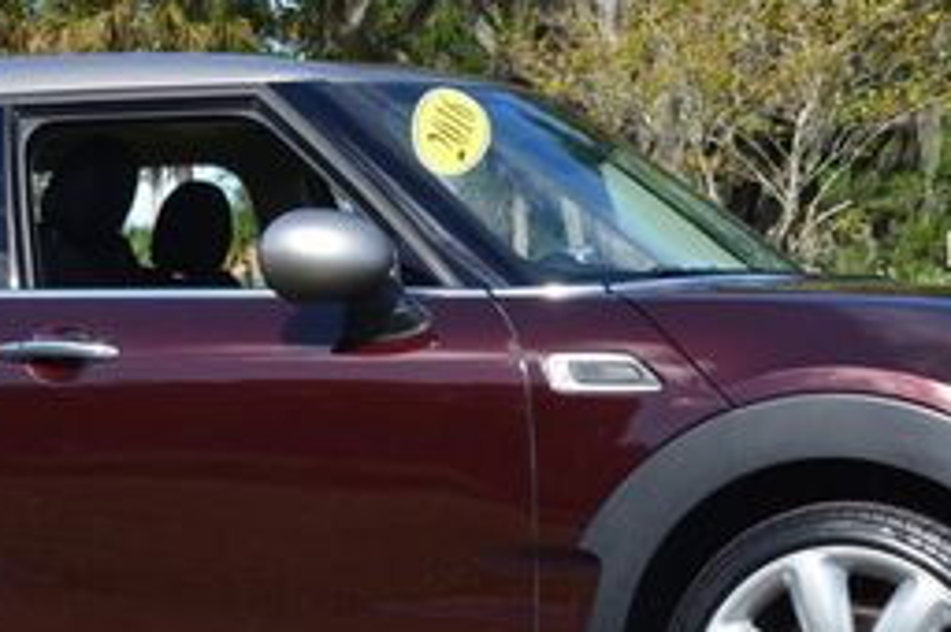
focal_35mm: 120
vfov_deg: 11.4
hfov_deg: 17.1
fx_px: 3166
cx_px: 360
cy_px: 216
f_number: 11
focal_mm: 32
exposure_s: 1/125
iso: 200
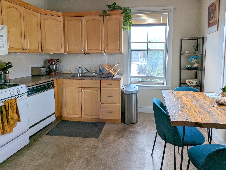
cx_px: 123
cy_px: 66
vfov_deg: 65.4
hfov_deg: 81.5
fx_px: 131
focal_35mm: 20
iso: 174
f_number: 2.2
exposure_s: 1/89.4
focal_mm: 2.35
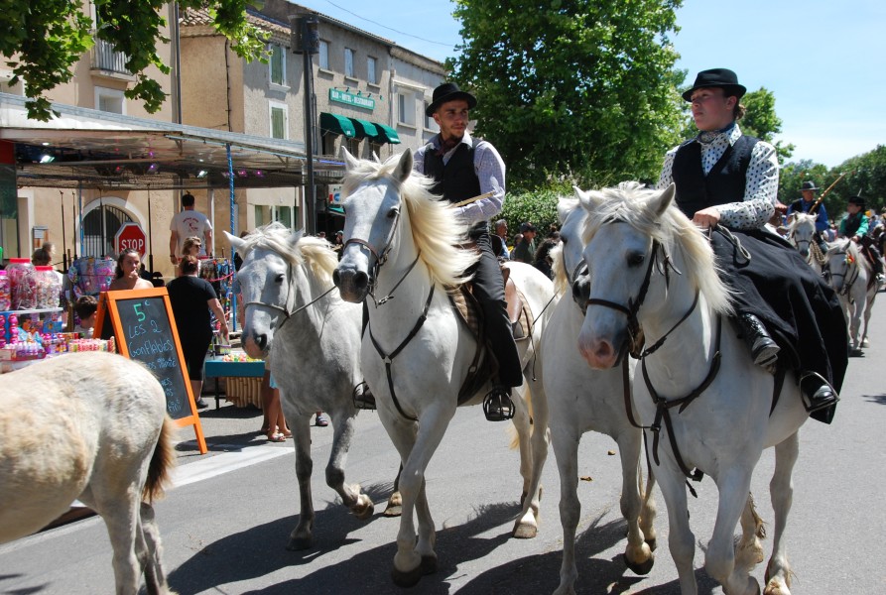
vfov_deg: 28.2
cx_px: 443
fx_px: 1184
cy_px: 298
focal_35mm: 48
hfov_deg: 41.0
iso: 400
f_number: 10
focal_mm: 32
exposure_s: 1/400
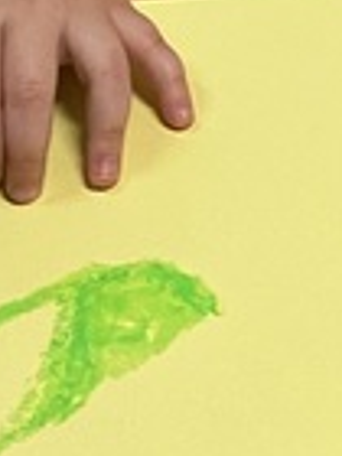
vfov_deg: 9.4
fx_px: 2503
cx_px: 847
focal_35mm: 190
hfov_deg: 7.3
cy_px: -599
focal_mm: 4.25
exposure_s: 1/60
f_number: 1.8
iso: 160
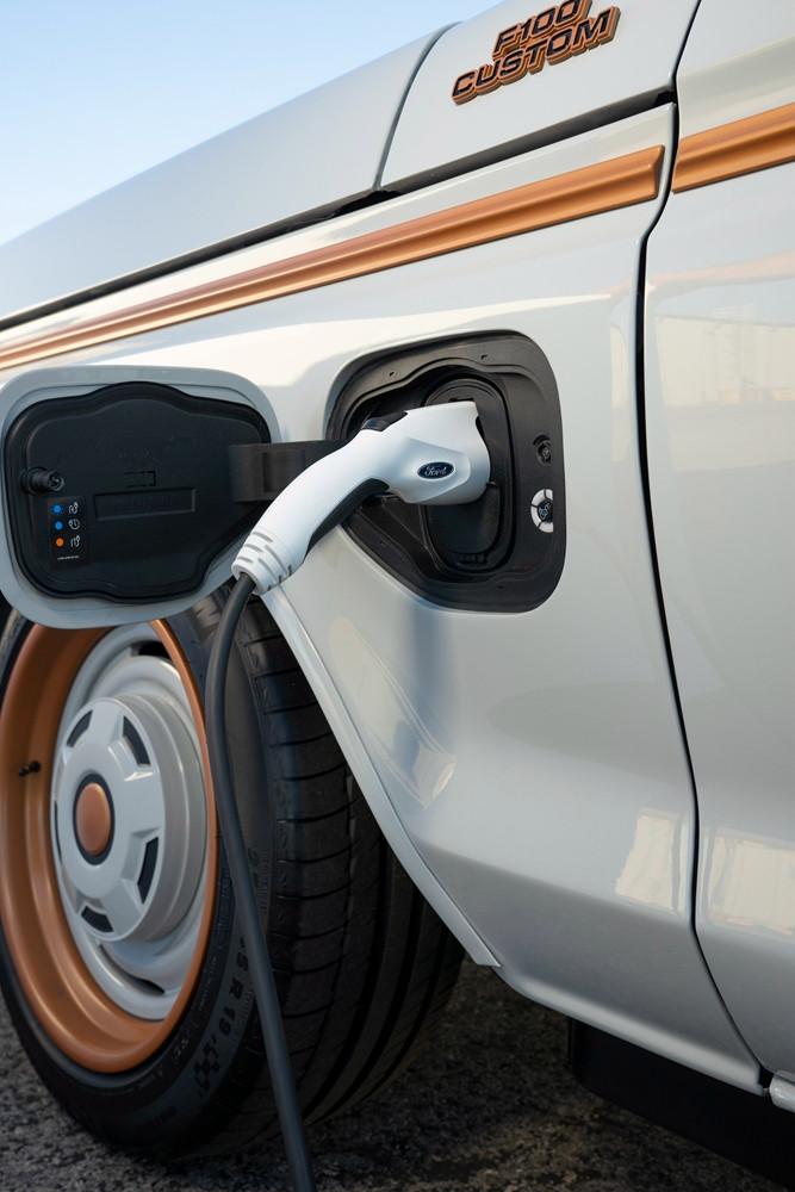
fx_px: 1192
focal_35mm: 36
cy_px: 596
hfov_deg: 36.9
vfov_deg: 53.1
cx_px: 398
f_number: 6.3
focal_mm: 36
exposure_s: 1/250
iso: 400
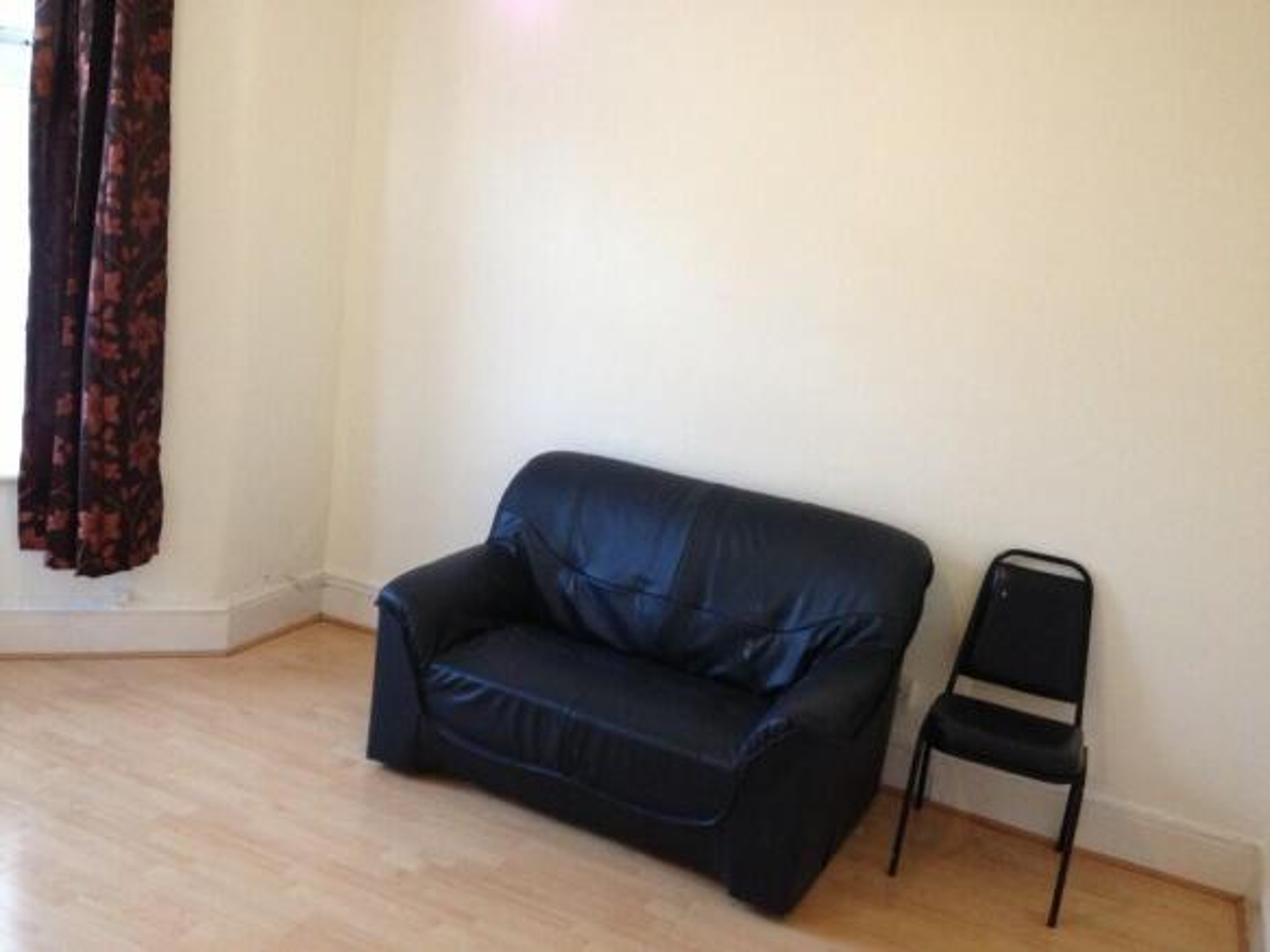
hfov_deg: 52.6
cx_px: 635
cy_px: 476
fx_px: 1284
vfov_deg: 40.7
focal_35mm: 35
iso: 250
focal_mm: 4.28
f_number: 2.4
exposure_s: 1/20
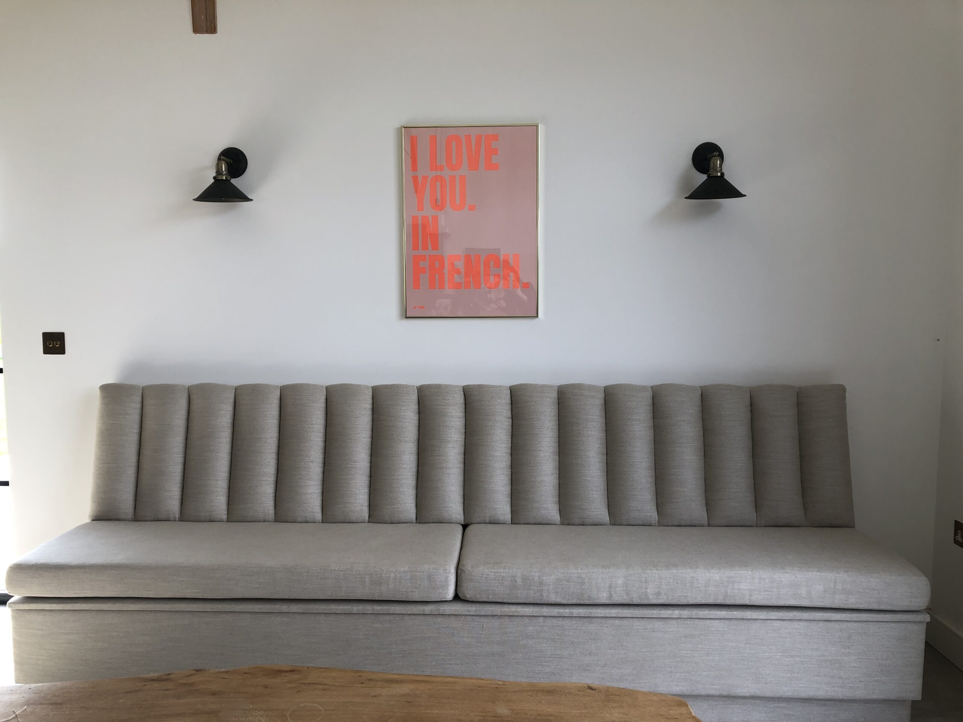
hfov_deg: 63.4
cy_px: 361
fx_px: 779
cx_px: 482
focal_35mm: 28
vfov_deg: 49.7
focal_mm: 3.99
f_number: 1.8
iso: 25
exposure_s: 1/120
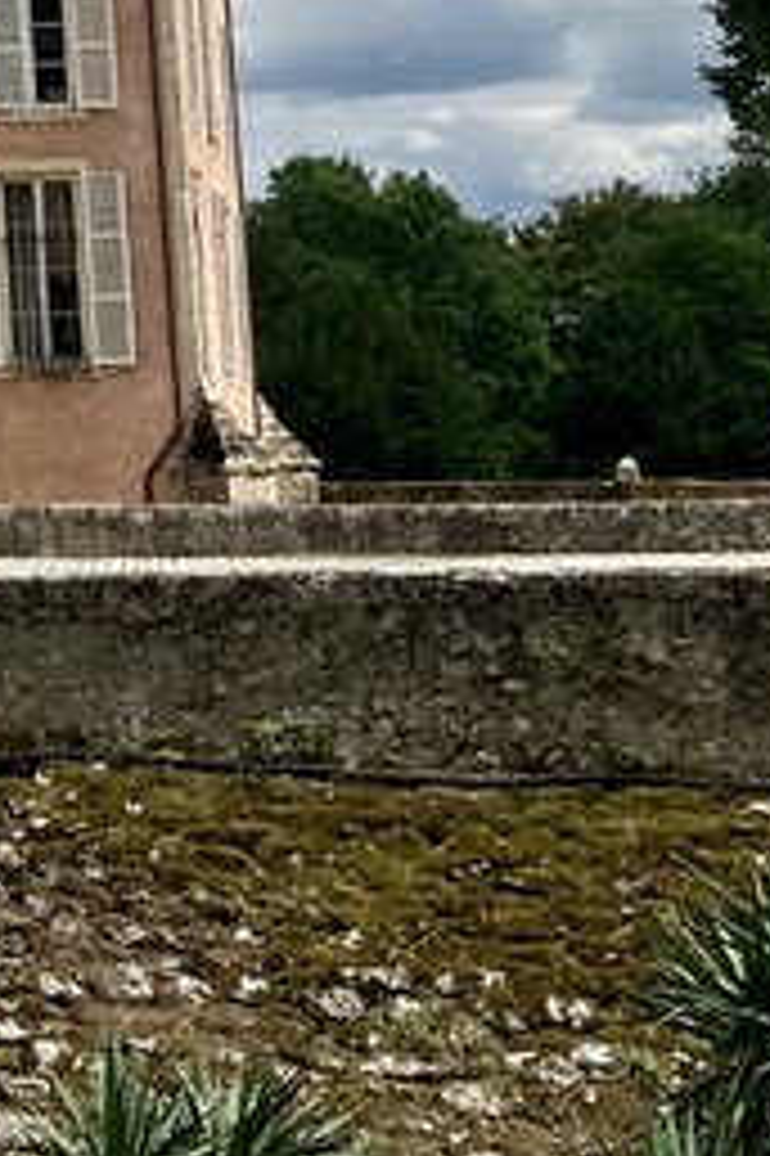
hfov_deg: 10.8
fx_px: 3726
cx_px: -784
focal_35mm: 116
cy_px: -445
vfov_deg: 16.5
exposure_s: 1/4000
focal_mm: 3.99
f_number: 1.8
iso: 20
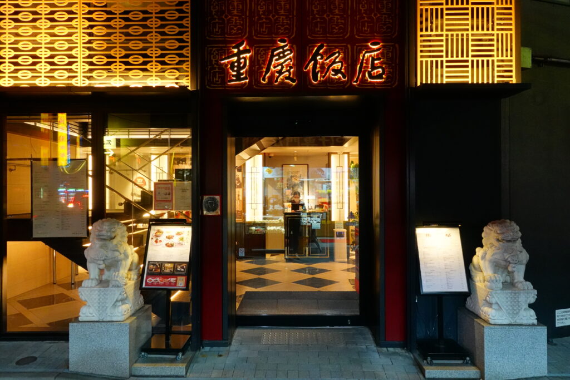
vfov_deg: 53.1
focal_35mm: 24
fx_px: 380
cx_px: 285
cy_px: 190
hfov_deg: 73.7
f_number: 5.6
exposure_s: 1/30
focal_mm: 8.8
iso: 3200
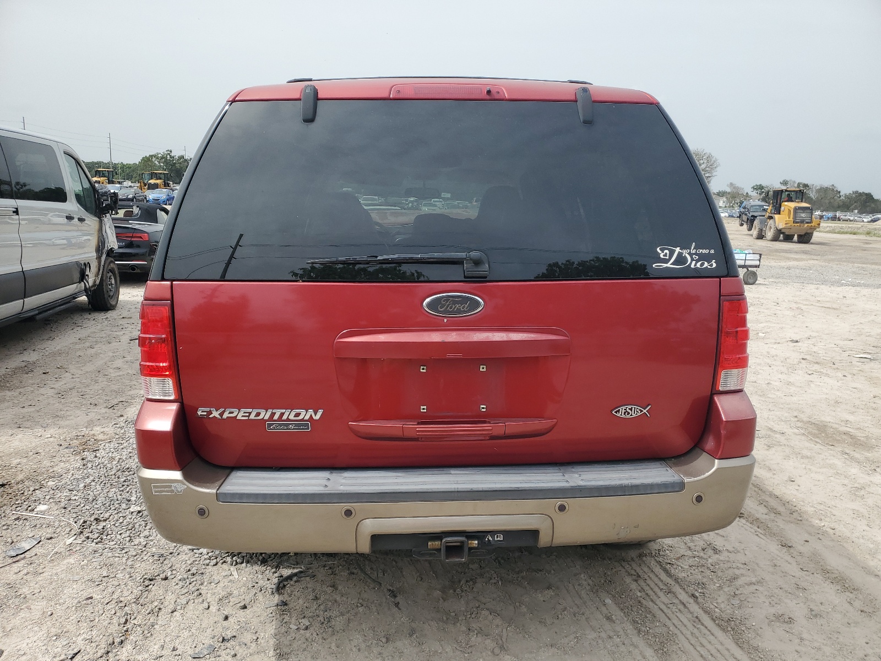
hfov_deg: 67.3
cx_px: 440
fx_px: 662
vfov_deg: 53.1
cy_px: 330
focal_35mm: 26
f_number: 1.5
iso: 50
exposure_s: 1/3333
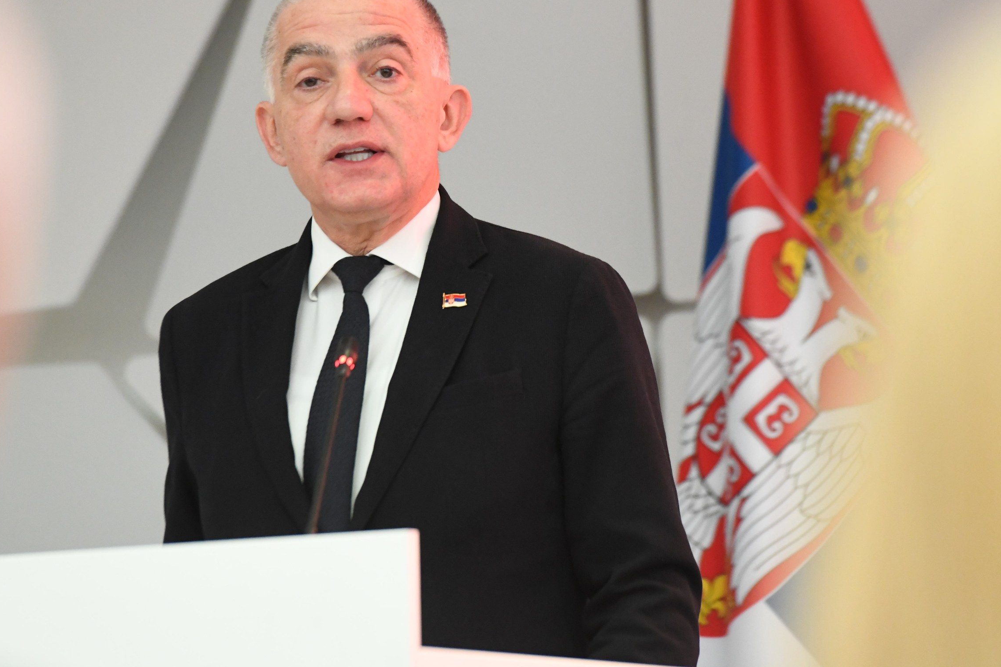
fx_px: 8814
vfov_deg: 4.3
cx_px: 465
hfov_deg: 6.5
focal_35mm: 317
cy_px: 246
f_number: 4
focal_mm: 200
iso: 4000
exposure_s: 1/200
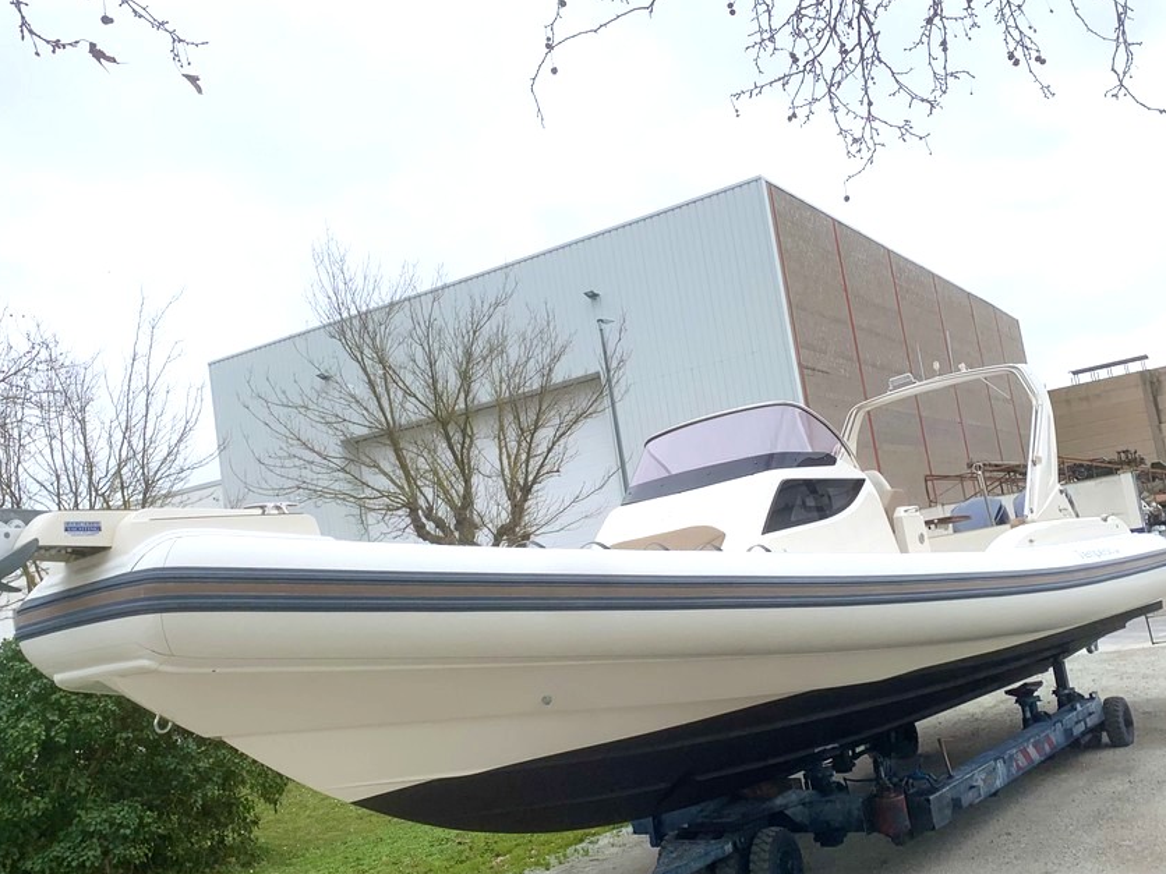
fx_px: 943
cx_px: 593
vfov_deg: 49.7
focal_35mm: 28
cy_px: 443
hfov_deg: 63.4
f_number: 1.8
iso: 25
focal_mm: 4.25
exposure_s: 1/1427
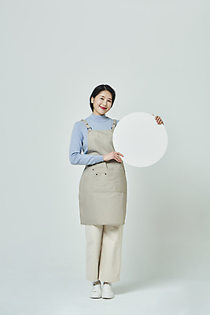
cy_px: 158
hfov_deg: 19.5
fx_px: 612
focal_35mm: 70
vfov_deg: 28.8
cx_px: 105
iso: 100
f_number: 11
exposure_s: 1/125
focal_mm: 70
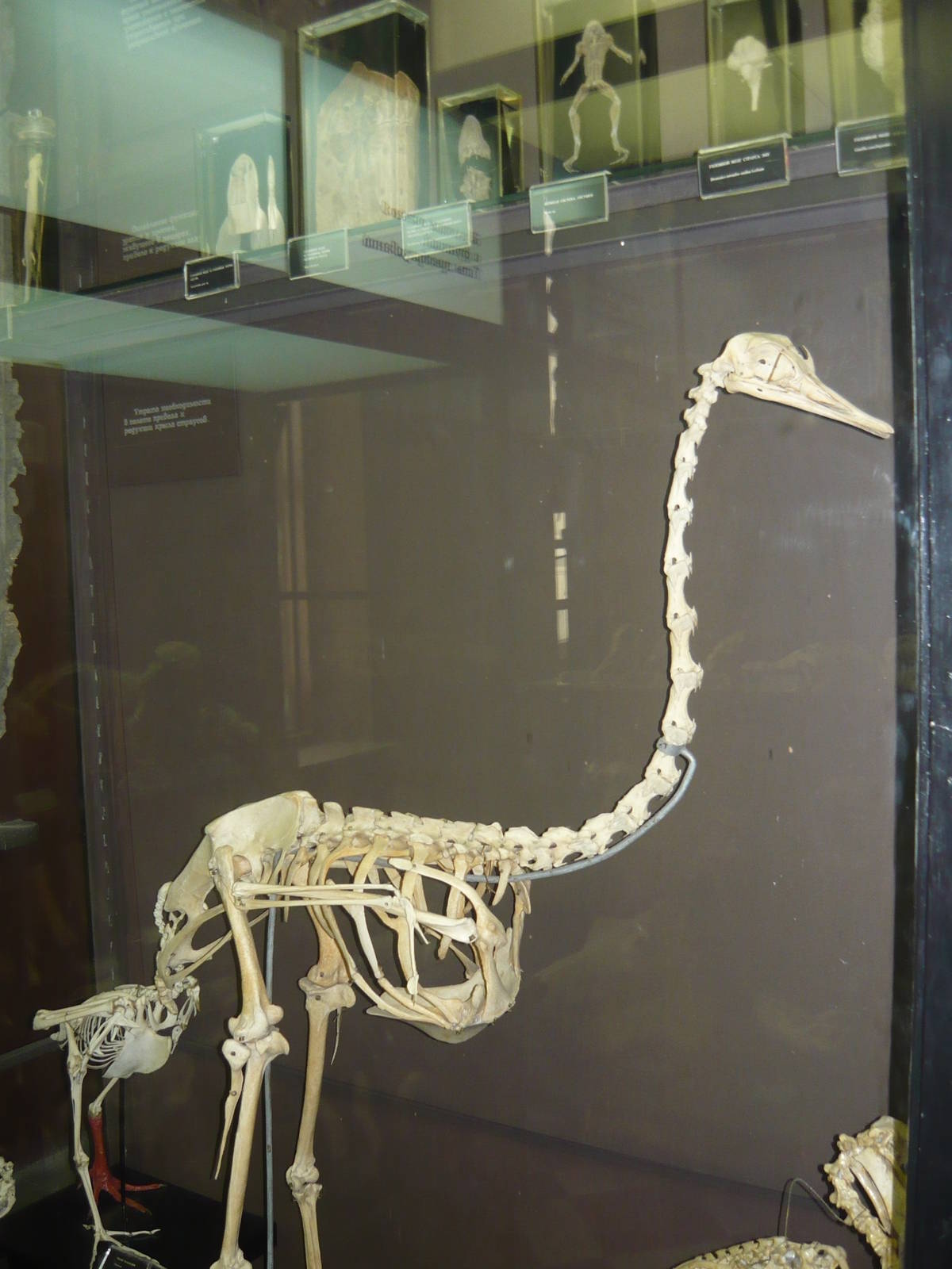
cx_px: 476
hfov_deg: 42.9
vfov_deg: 55.4
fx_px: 1210
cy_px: 634
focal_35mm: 33
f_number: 2.8
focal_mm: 5.5
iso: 200
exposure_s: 1/30
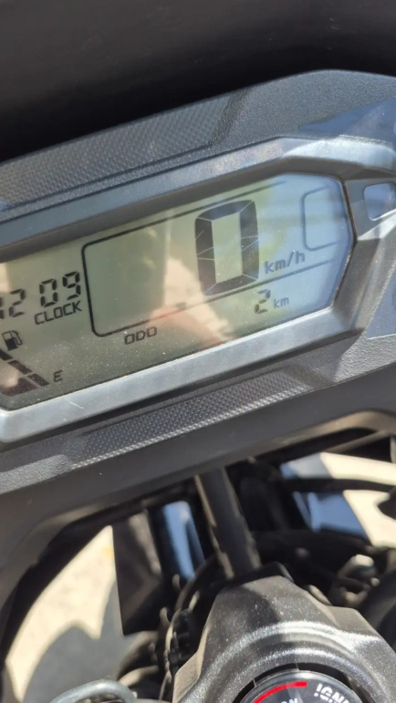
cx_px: 202
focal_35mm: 26
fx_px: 485
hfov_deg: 44.4
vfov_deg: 71.9
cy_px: 351
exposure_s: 1/314
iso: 25
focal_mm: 5.4
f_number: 1.8
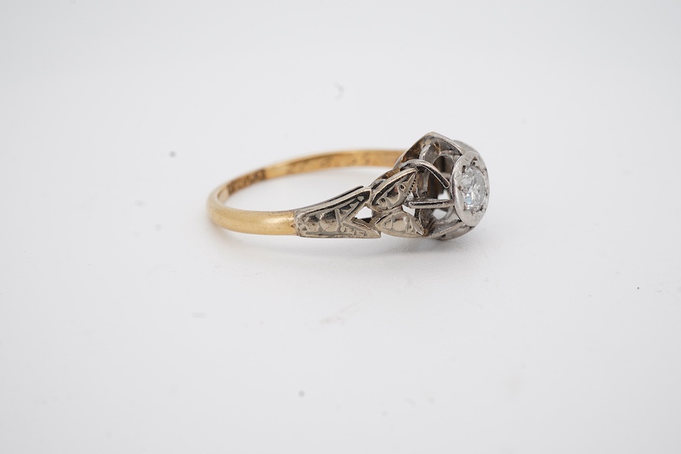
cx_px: 340
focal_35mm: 45
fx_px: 851
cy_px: 227
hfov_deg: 43.6
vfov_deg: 29.9
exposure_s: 1/125
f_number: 22
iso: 160
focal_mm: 30
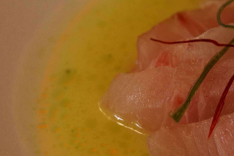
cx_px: 230
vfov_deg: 10.2
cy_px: 57
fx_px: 871
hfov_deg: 15.1
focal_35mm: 134
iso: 640
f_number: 2.8
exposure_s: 1/40
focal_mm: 26
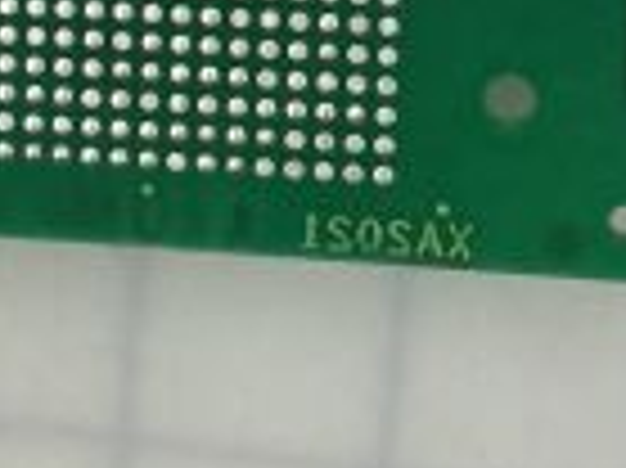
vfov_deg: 11.4
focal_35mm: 125
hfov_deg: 15.8
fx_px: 2259
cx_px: 216
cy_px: -220
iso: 40
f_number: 2.2
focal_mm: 4.15
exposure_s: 1/30
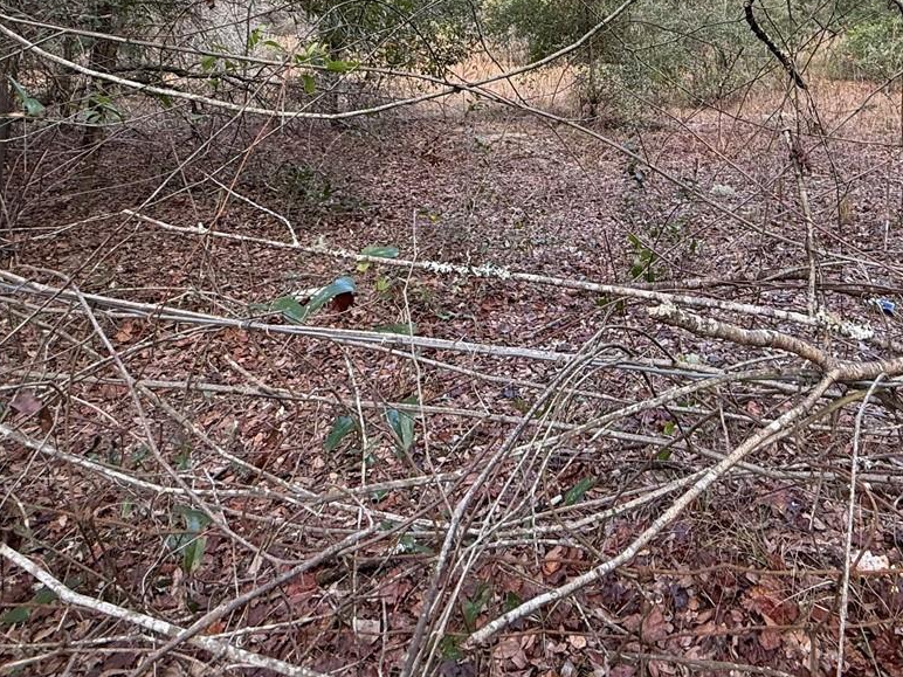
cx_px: 585
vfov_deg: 42.3
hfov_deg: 60.5
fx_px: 756
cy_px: 14
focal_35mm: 29
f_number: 2.2
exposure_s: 1/132
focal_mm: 2.22
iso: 64
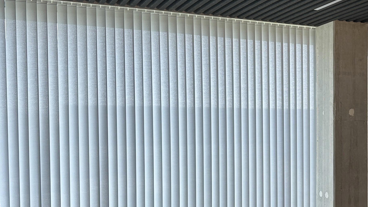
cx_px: 332
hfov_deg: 34.0
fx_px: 566
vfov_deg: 20.6
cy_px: 148
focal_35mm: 58
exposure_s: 1/121
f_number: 1.78
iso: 64
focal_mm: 6.86
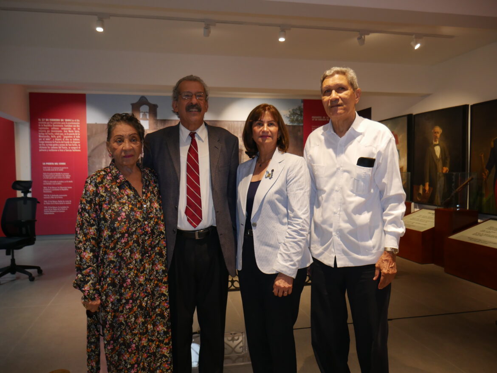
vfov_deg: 46.8
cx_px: 248
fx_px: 431
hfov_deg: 59.9
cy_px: 186
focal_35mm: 30
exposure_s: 1/60
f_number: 3.6
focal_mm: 15
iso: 800
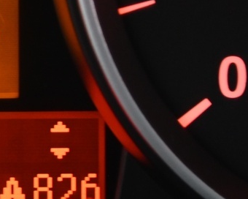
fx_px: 3288
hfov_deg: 4.3
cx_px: -56
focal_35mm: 448
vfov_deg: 3.5
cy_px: 59
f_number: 4
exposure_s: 1/15
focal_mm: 100
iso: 2000
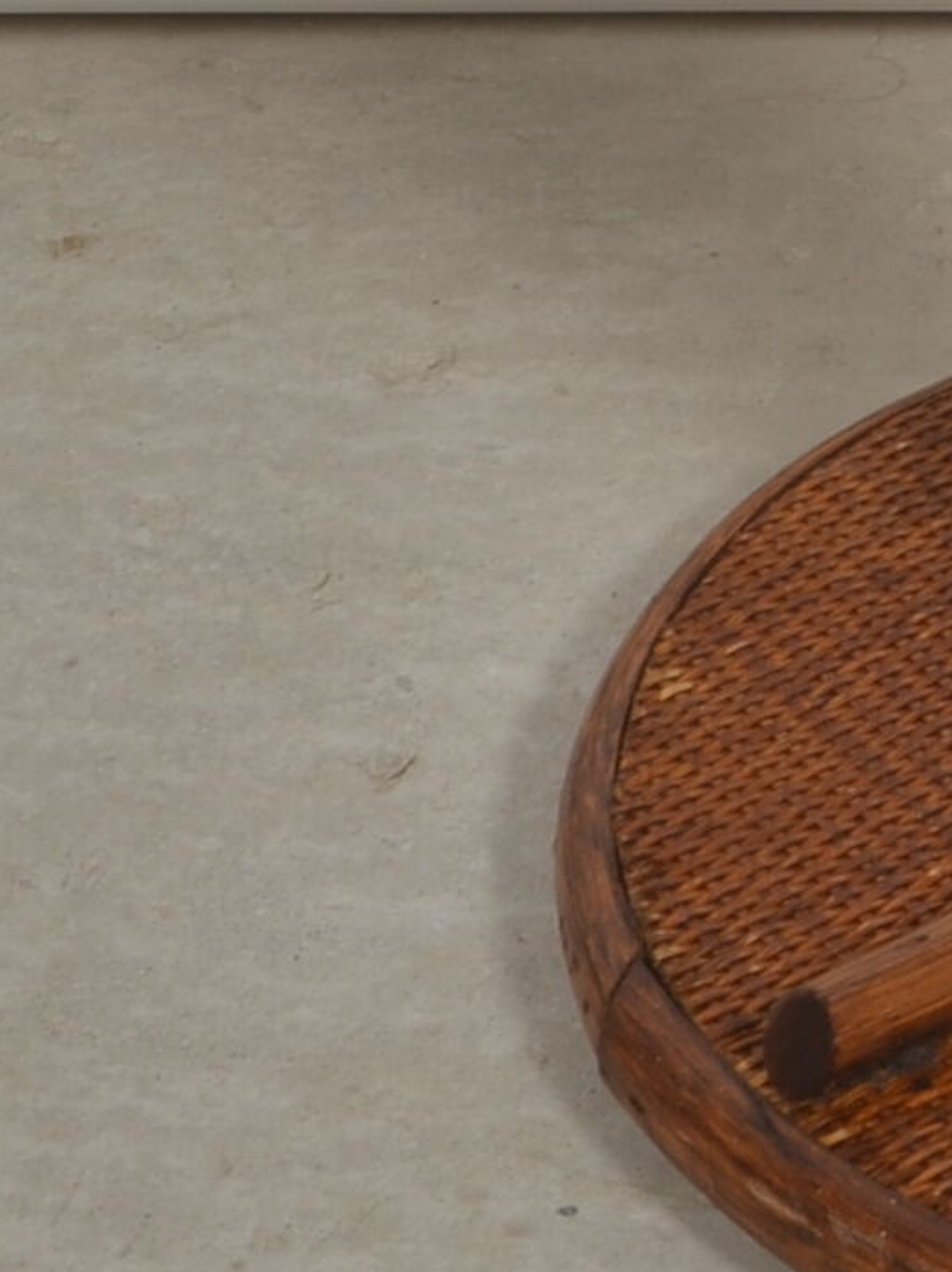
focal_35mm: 168
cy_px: -613
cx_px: 1435
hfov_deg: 8.6
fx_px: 6166
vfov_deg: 11.3
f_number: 14
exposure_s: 1/125
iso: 100
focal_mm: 22
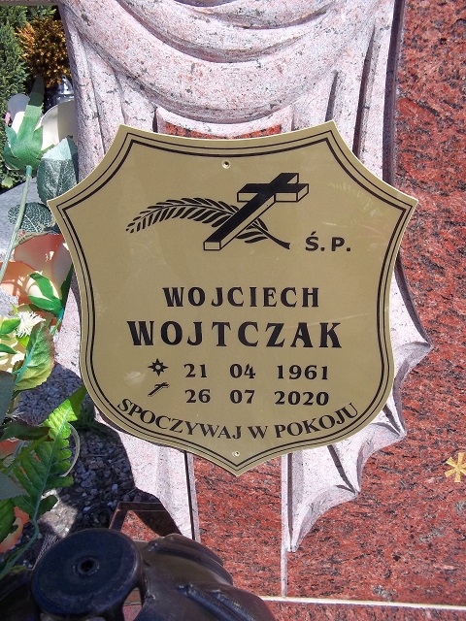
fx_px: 574
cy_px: 310
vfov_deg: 56.8
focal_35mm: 32
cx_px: 233
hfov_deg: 44.2
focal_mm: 5.7
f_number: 5.5
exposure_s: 1/320
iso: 80
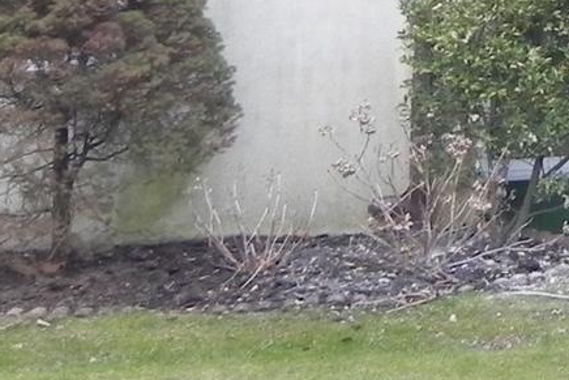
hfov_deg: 13.0
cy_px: -255
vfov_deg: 10.3
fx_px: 2008
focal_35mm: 127
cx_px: 1288
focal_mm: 4.6
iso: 224
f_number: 5
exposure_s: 1/188
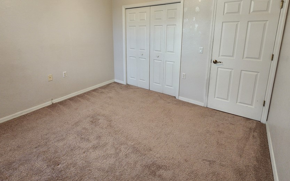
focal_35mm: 17
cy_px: 61
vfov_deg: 66.3
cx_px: 139
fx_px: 134
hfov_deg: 94.3
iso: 125
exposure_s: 1/60
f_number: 2.2
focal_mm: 2.2
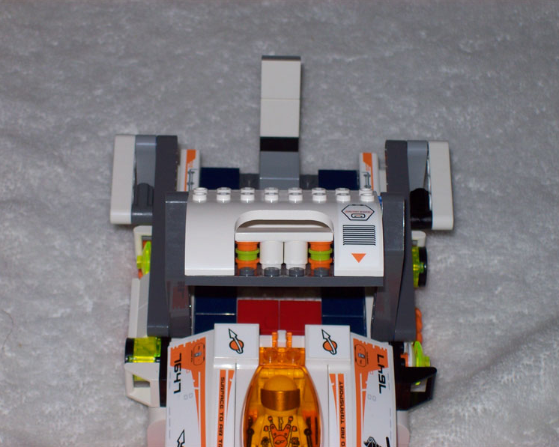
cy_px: 224
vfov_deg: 13.6
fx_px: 1870
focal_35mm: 113
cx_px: 269
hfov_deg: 17.0
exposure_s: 1/128
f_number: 4.8
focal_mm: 18
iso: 80
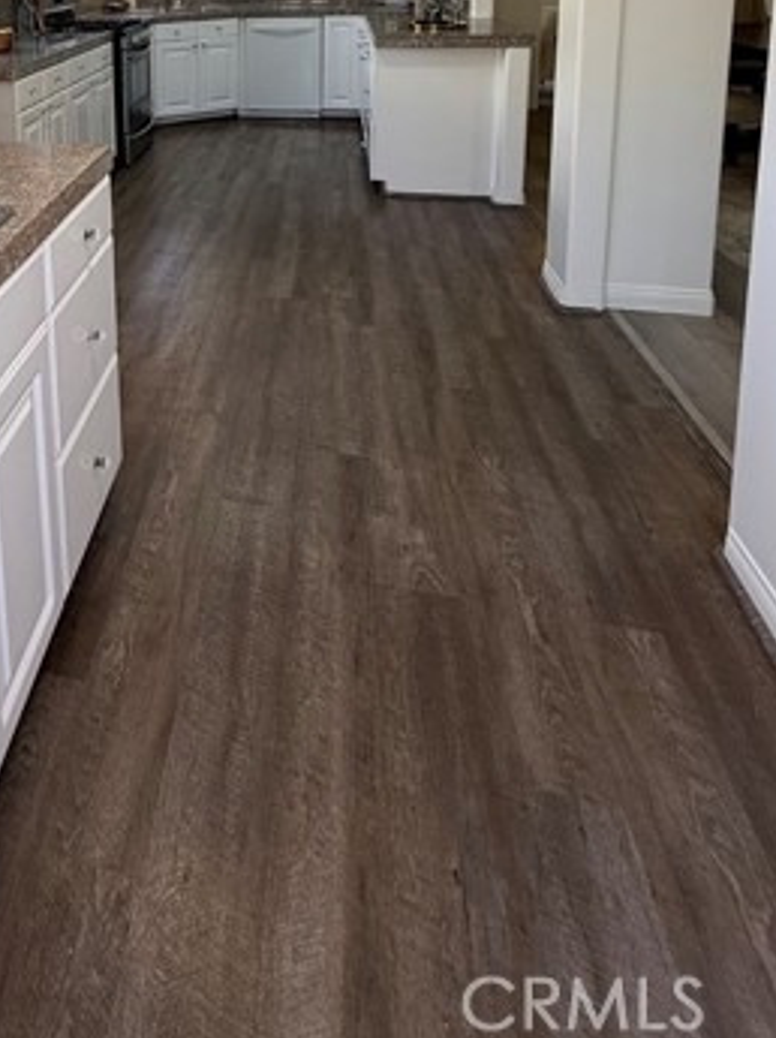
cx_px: 105
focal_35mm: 26
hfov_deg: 48.4
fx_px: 779
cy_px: 84
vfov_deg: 56.9
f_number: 2.2
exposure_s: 1/120
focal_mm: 2.2
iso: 80
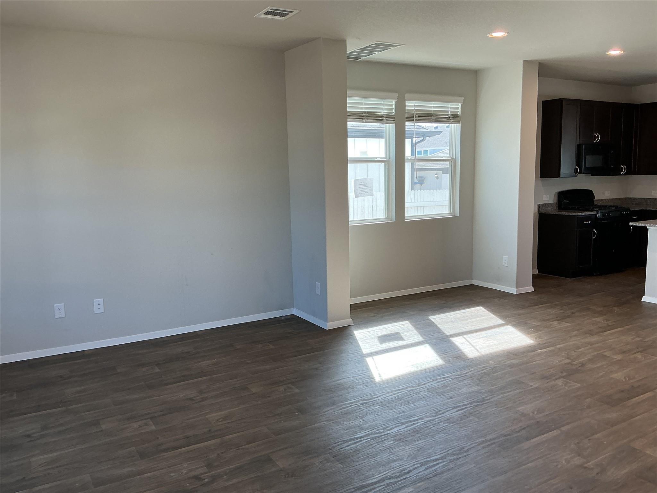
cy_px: 246
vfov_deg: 48.2
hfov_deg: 61.7
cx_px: 328
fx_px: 550
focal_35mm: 29
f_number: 1.8
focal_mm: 3
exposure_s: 1/120
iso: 50
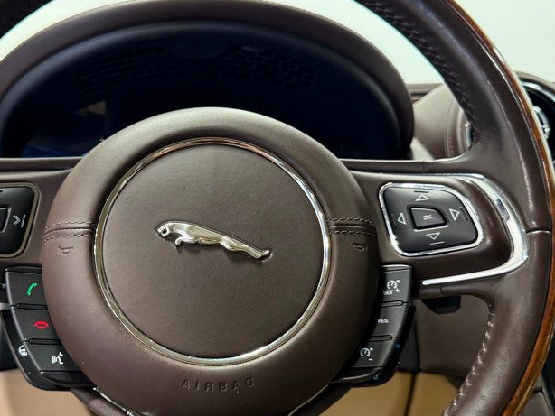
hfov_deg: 46.5
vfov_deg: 35.8
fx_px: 642
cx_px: 221
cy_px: 252
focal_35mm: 40
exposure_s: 1/120
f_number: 1.78
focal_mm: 6.76
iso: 320
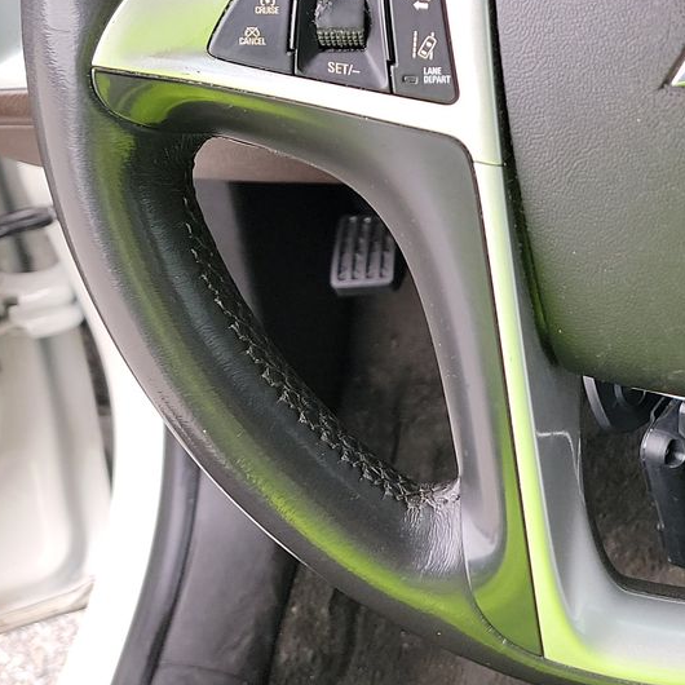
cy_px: 35
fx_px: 1433
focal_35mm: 64
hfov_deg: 24.8
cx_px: 772
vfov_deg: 25.8
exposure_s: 1/59
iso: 133
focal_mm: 6.7
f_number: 1.8
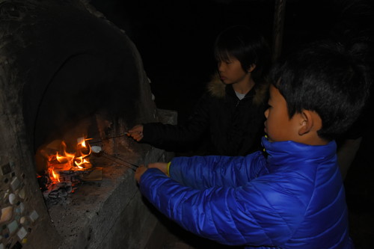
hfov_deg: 67.4
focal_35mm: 27
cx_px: 187
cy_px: 124
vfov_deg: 47.9
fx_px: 280
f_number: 5
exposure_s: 1/60
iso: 1000
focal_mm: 18
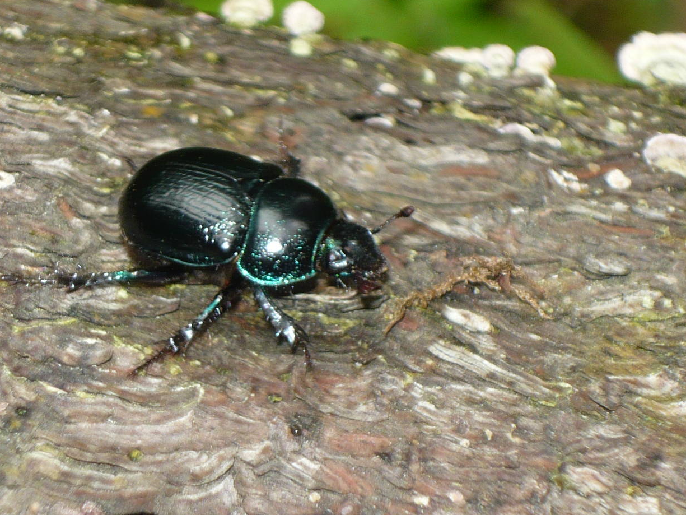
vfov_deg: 7.1
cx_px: 267
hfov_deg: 9.5
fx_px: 4142
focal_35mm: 209
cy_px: 238
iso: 100
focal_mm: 16.5
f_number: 5.1
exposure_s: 1/60
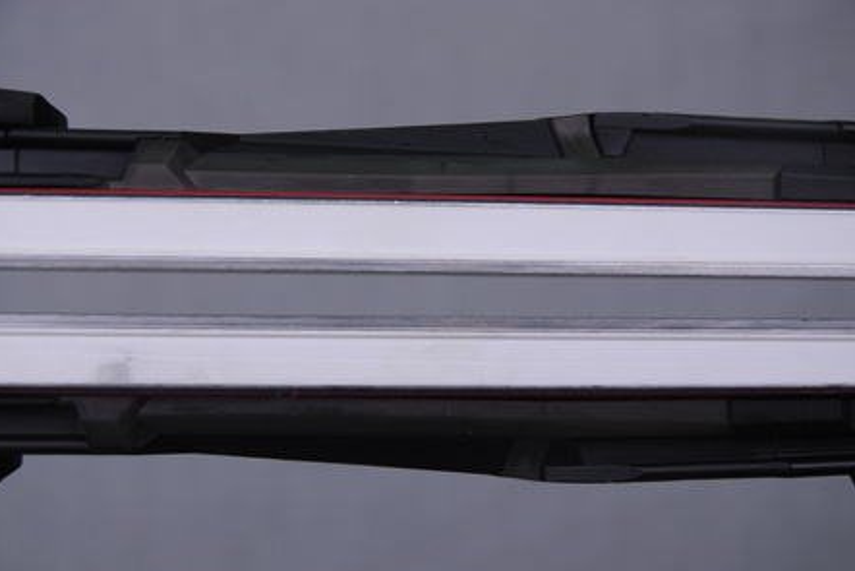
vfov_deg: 11.2
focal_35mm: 122
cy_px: 287
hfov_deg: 16.8
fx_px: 2898
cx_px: 428
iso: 640
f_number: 8
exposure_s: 1/125
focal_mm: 80
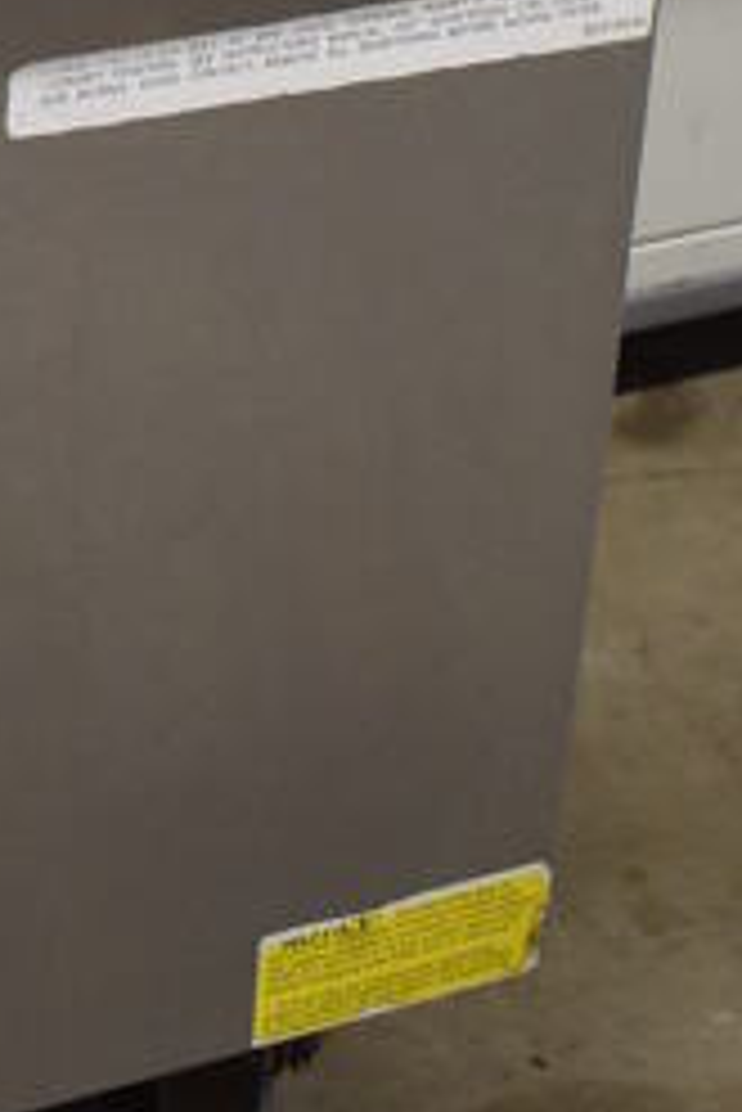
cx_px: 40
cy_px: -466
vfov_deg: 18.5
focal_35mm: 100
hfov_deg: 13.6
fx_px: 3087
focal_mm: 18
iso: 1400
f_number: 3.5
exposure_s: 1/125
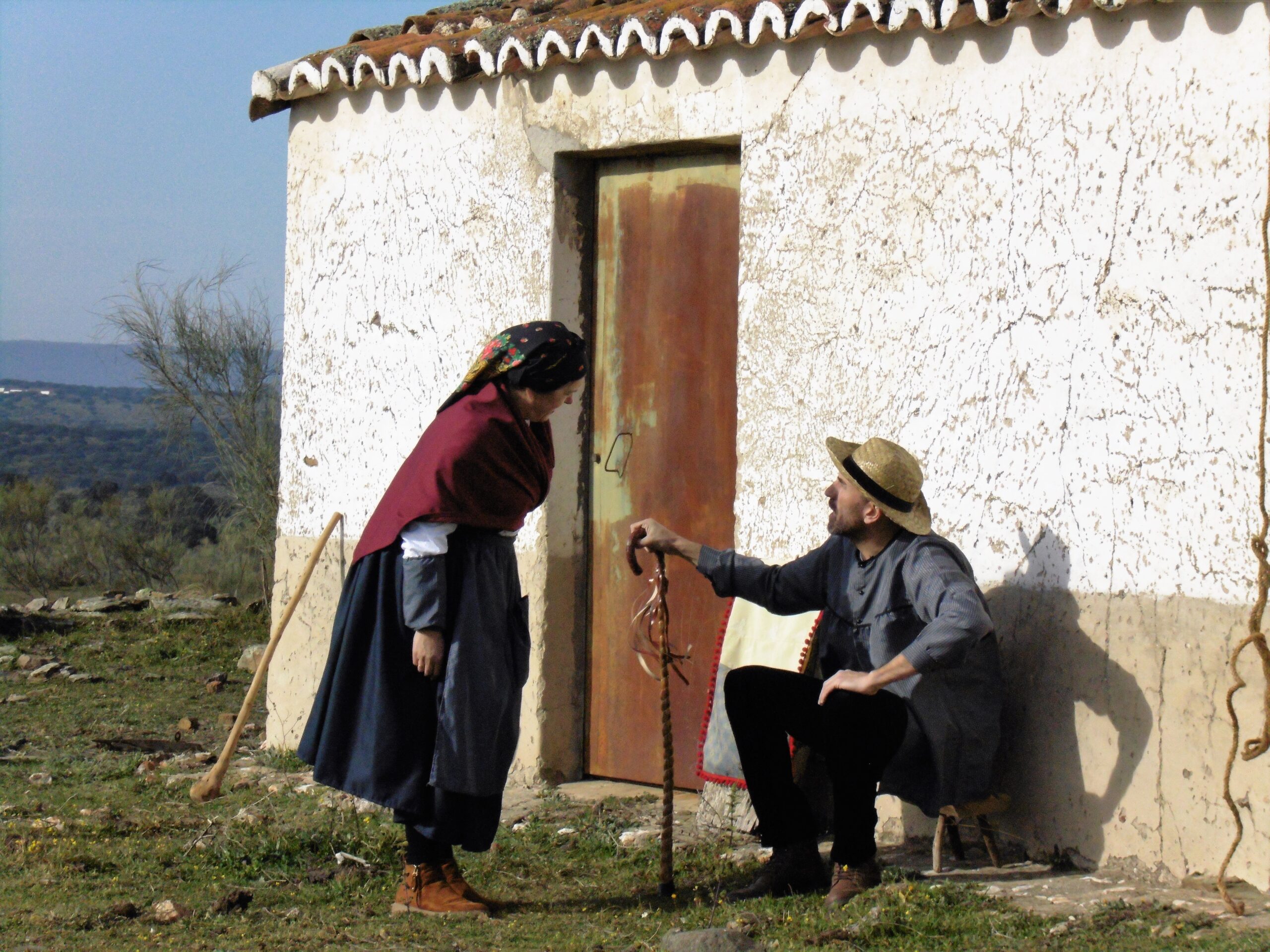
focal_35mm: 130
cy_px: 476
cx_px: 635
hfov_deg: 15.2
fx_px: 4769
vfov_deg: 11.4
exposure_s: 1/400
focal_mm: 23.8
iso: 400
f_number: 14.3
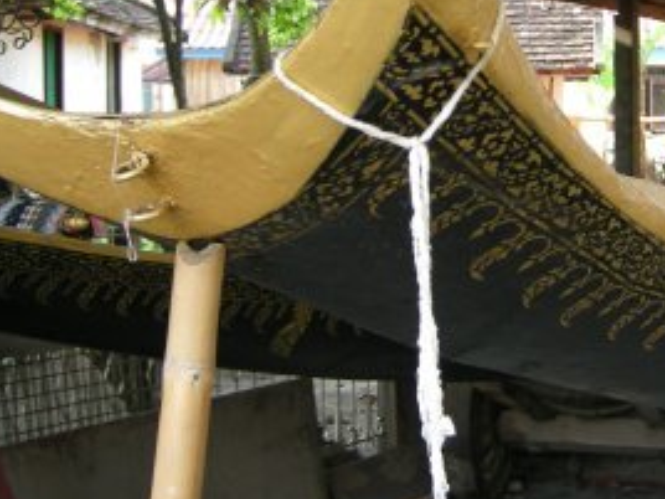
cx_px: 536
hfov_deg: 22.4
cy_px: 89
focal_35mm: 86
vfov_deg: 17.0
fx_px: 1652
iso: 64
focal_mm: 7.5
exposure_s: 1/24.7
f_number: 2.7
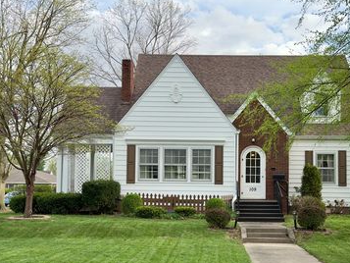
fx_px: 496
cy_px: 162
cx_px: 209
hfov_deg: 38.7
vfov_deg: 29.6
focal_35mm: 49
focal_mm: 6.76
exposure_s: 1/2033
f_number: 1.78
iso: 80
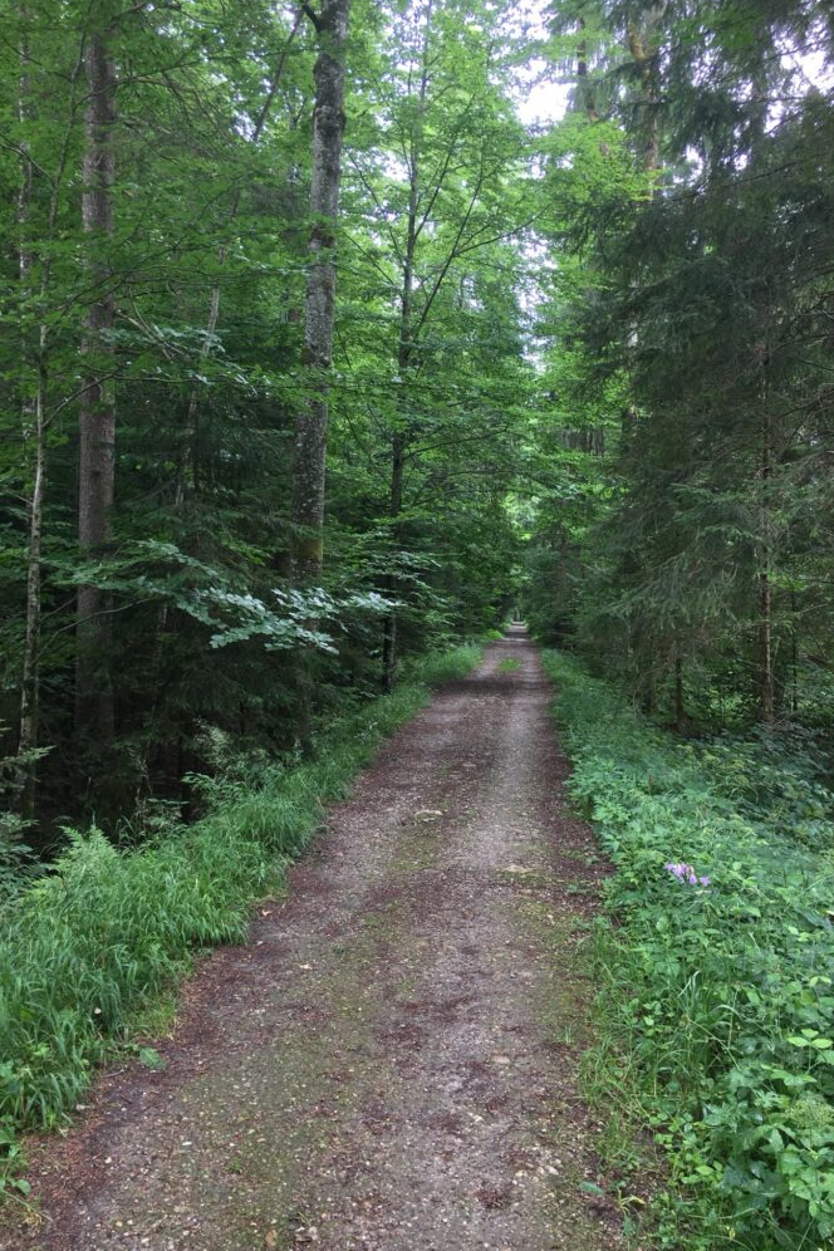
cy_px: 628
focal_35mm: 31
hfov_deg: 42.3
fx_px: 1077
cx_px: 402
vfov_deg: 60.3
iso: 25
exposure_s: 1/100
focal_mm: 4.15
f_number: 2.2
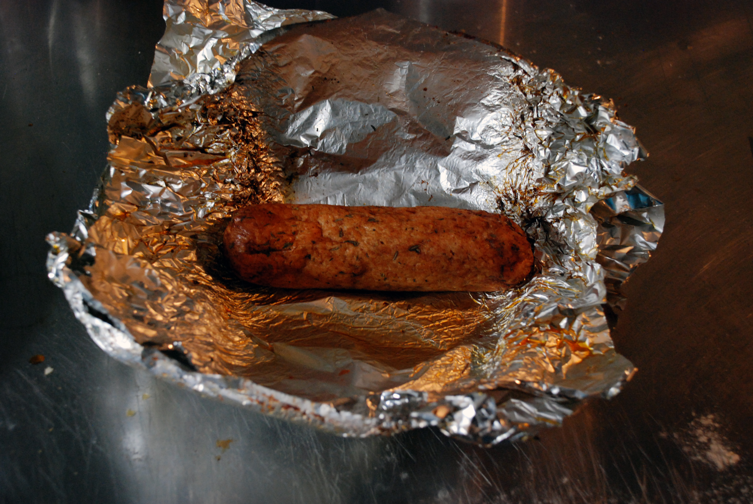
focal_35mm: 60
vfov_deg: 22.7
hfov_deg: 33.4
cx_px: 376
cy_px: 252
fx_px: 1256
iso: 1000
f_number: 4.5
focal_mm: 40
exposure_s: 1/60
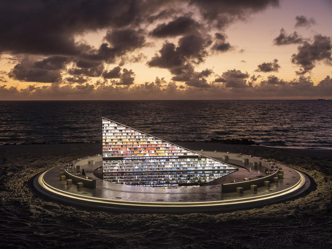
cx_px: 166
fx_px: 374
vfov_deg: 36.8
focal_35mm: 39
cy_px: 124
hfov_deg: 47.9
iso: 200
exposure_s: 1/20
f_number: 5.6
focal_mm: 49
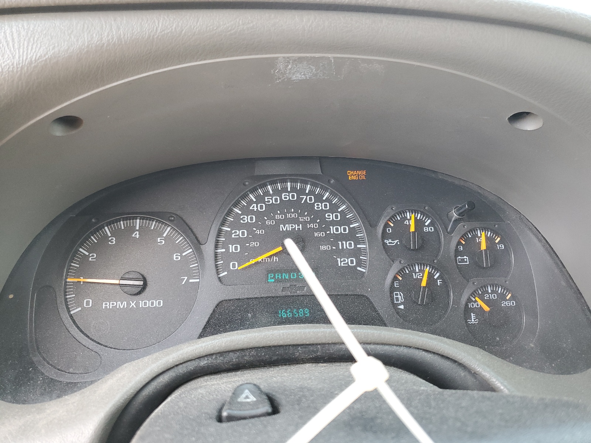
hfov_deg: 67.3
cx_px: 296
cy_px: 222
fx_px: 444
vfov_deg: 53.1
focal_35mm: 26
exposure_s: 1/120
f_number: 1.5
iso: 96
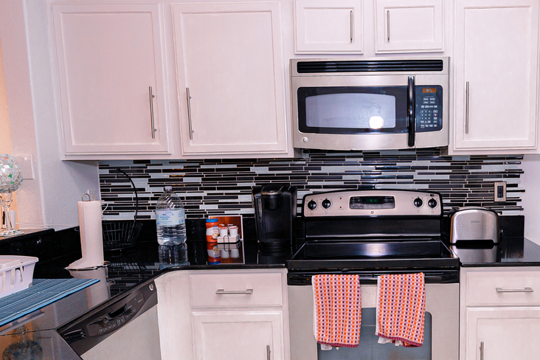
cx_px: 371
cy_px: 221
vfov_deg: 42.1
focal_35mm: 31
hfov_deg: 58.6
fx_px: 465
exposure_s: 1/100
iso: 200
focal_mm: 14
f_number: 4
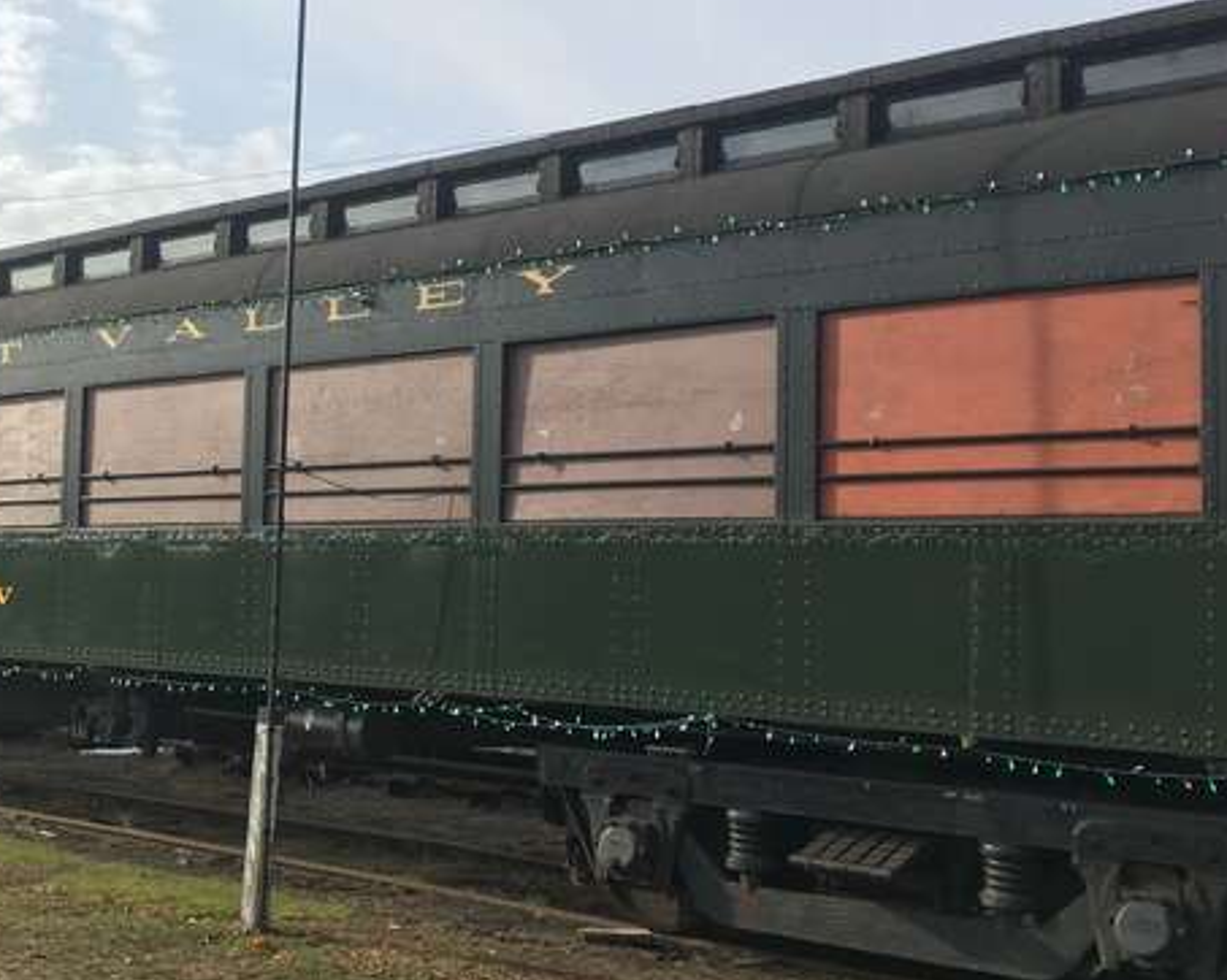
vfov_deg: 31.4
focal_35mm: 48
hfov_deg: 37.2
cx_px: 219
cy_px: 517
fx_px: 1742
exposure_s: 1/874
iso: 25
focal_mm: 4.15
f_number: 2.2
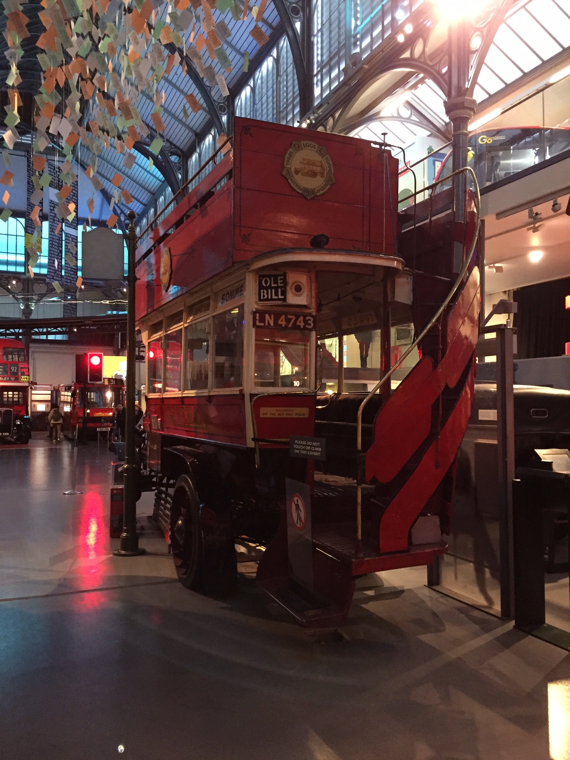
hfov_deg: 48.2
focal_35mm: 29
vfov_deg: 61.7
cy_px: 380
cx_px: 285
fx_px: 637
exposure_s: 1/17
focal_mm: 4.15
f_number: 2.2
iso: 250
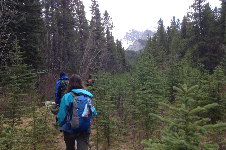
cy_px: 75
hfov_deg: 54.4
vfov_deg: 37.8
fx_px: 220
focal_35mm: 35
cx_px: 113
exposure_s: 1/387
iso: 50
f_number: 2.4
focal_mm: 4.12
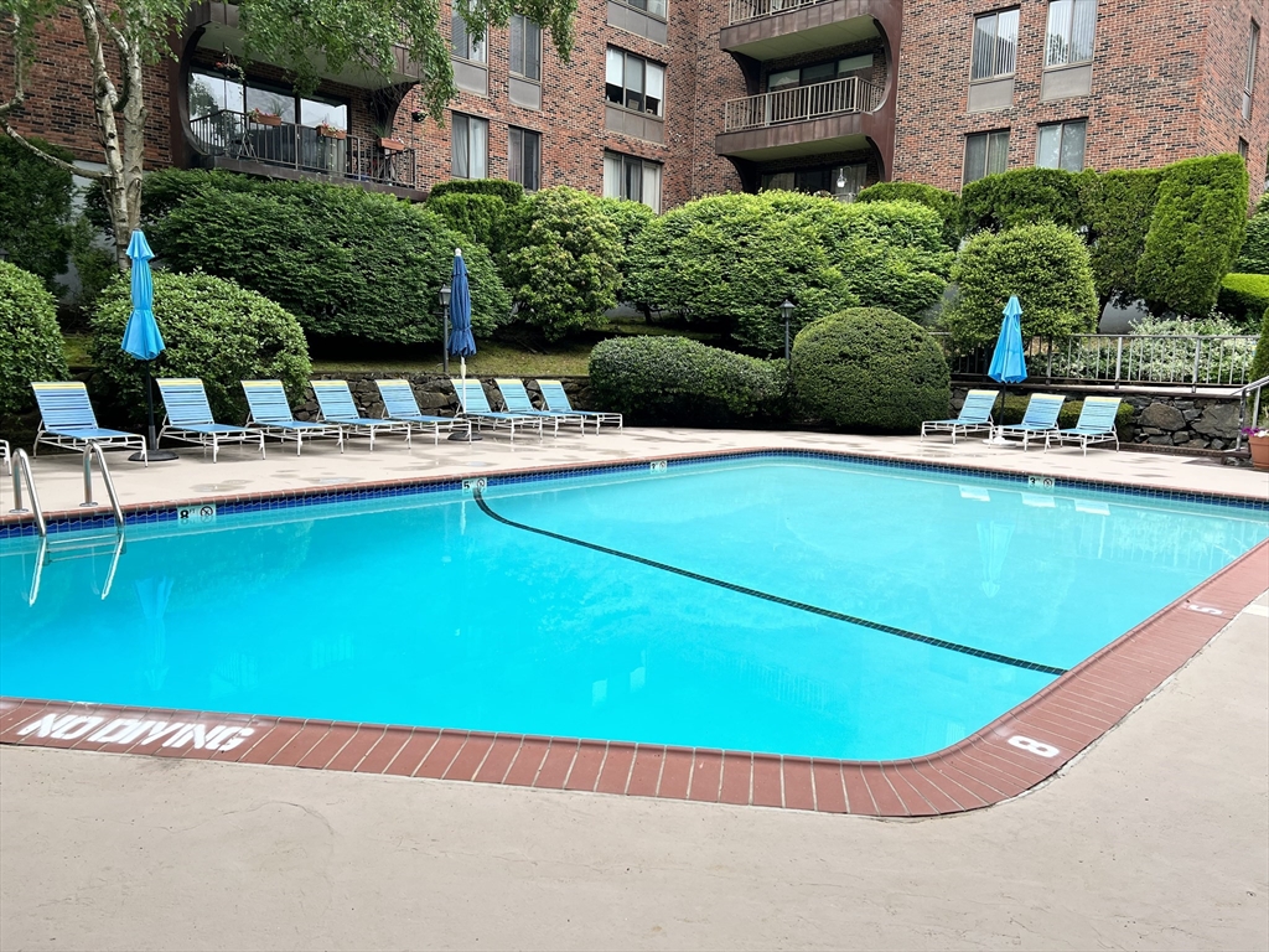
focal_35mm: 26
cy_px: 476
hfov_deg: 67.3
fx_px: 953
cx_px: 634
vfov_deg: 53.1
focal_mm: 5.7
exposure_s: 1/1488
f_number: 1.5
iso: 50
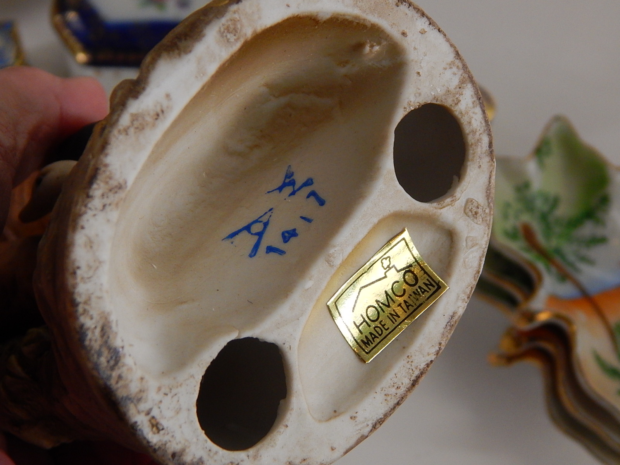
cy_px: 232
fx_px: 1236
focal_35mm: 69
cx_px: 310
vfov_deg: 21.3
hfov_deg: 28.2
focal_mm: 12.3
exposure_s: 1/200
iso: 400
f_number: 4.1
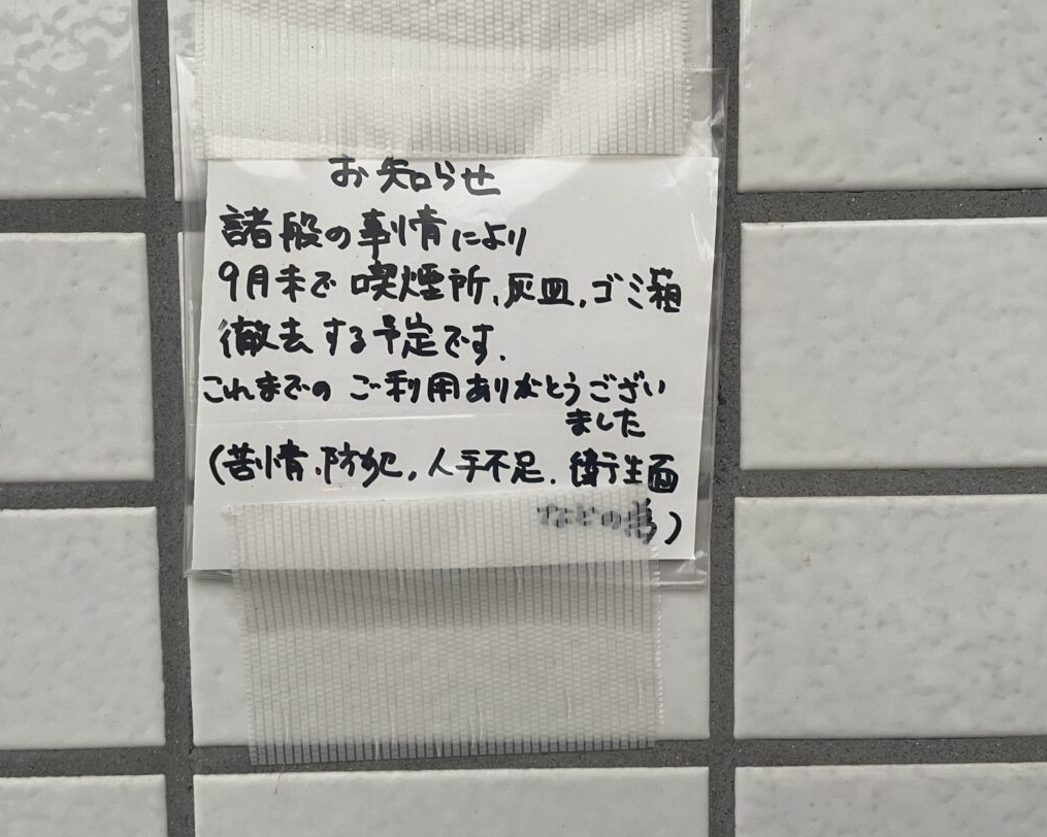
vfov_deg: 45.8
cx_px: 483
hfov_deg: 55.6
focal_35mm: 32
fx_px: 992
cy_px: 407
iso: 80
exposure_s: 1/50
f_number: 1.6
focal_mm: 4.2
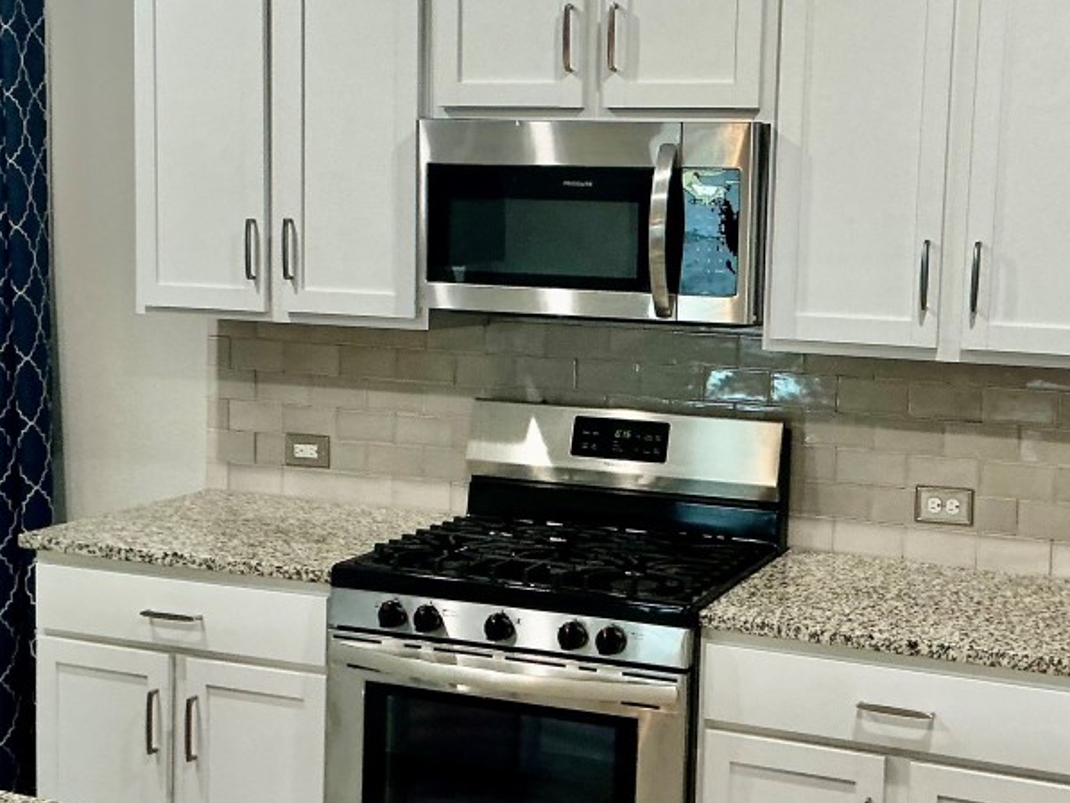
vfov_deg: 30.3
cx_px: 686
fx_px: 1484
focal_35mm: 48
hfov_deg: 39.3
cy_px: 364
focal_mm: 3
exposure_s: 1/60
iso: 160
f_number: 1.8
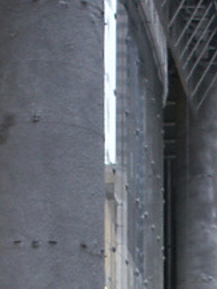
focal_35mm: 145
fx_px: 1211
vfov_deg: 13.6
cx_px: 210
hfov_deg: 10.2
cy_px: 216
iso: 64
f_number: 3
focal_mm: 7.25
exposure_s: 1/60
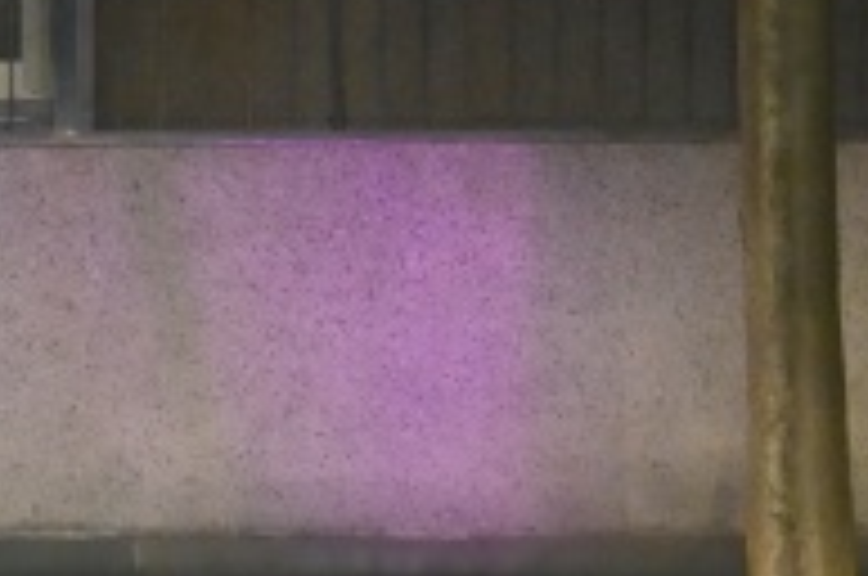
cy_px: 1141
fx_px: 4236
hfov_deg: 11.2
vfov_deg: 7.5
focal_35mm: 176
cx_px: -490
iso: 2500
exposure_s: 1/60
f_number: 2.8
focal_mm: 34
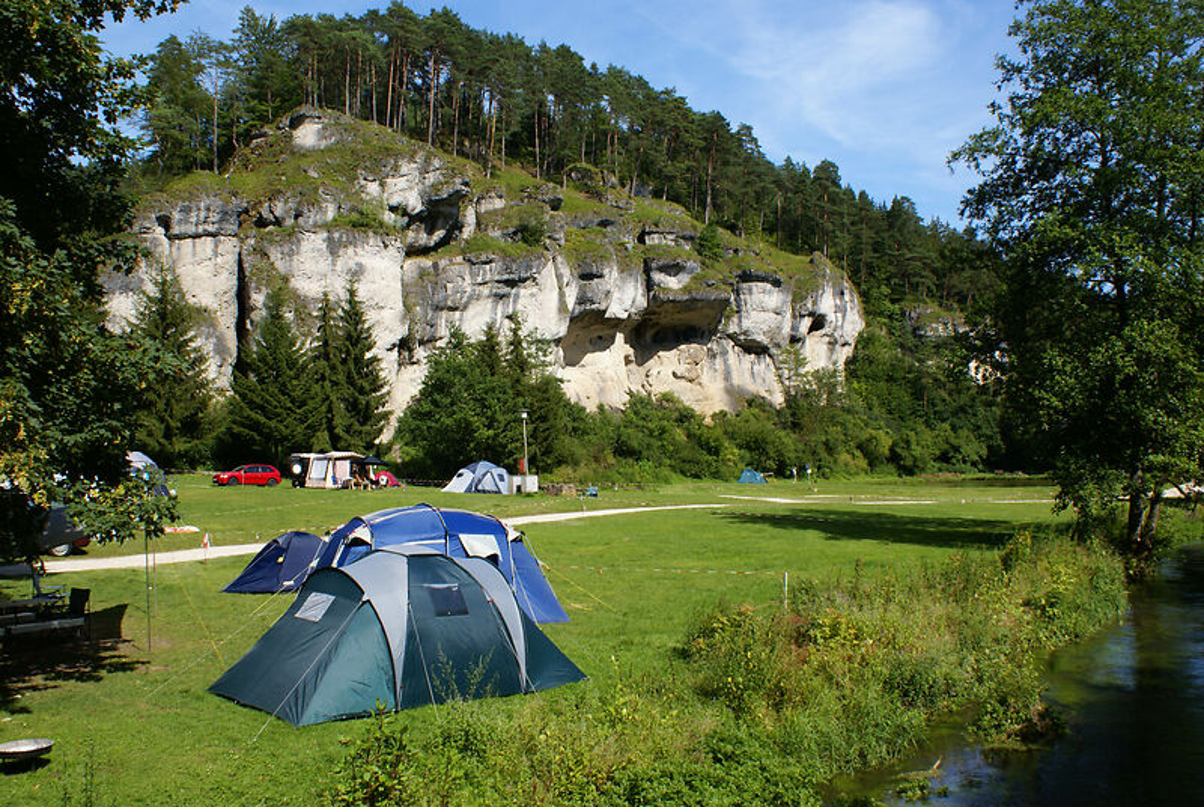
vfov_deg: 37.0
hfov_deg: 53.1
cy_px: 404
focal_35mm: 36
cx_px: 602
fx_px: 1206
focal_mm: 24
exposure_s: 1/125
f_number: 14
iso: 100
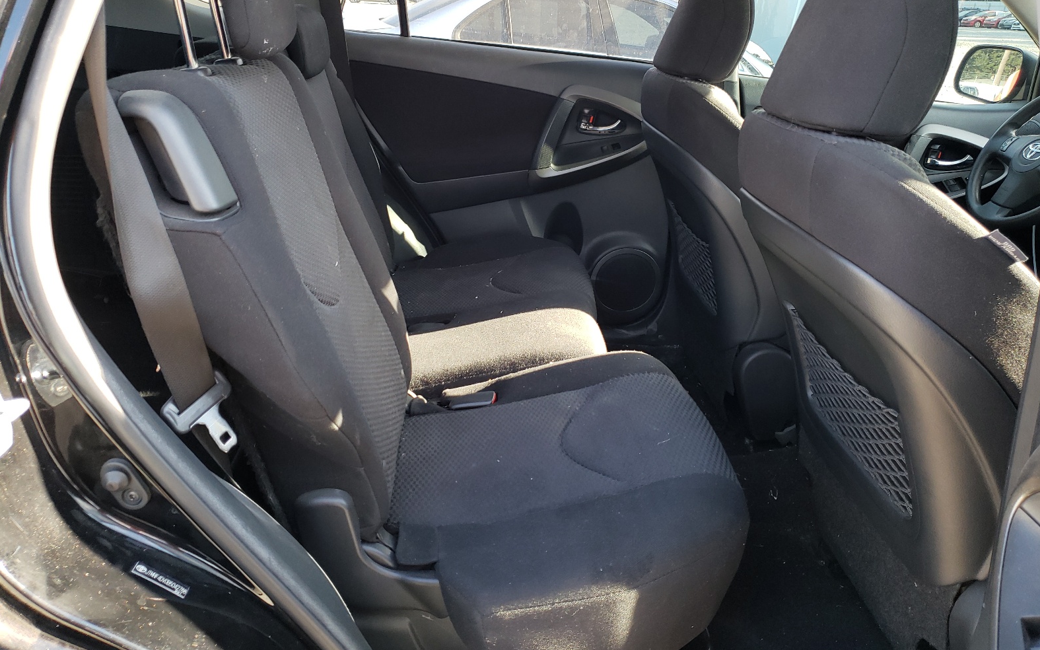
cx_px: 526
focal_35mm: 28
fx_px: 794
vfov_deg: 44.3
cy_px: 258
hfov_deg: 66.5
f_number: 1.5
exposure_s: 1/120
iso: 65
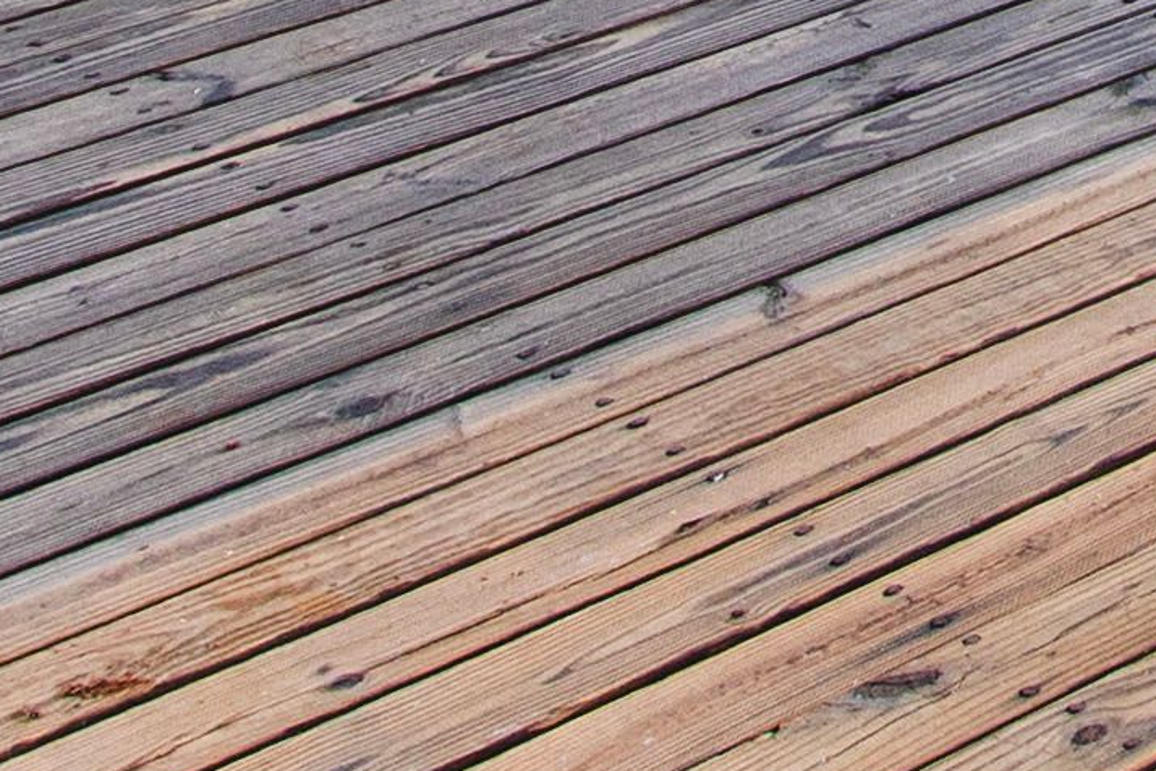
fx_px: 3757
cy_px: -1618
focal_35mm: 117
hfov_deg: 15.1
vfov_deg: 9.1
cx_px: 2085
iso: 200
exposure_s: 1/4
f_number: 8
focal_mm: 10
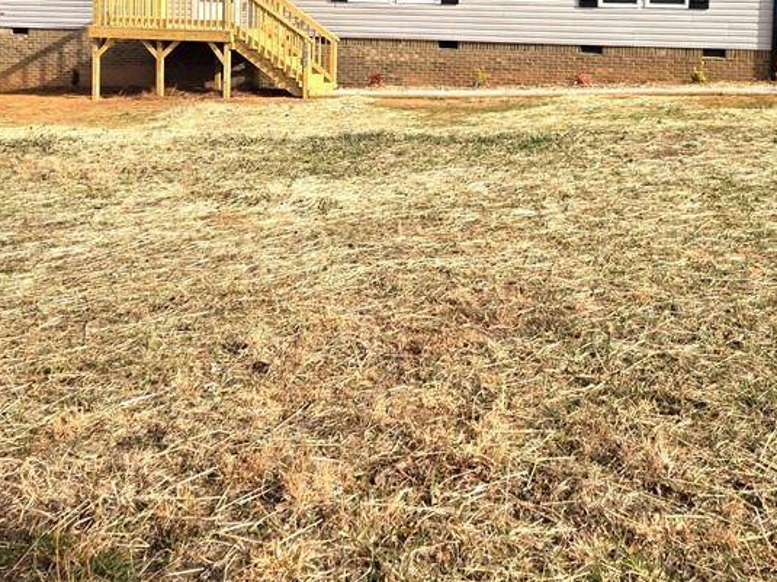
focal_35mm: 44
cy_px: 44
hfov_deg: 42.7
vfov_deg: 31.1
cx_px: 468
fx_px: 987
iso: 80
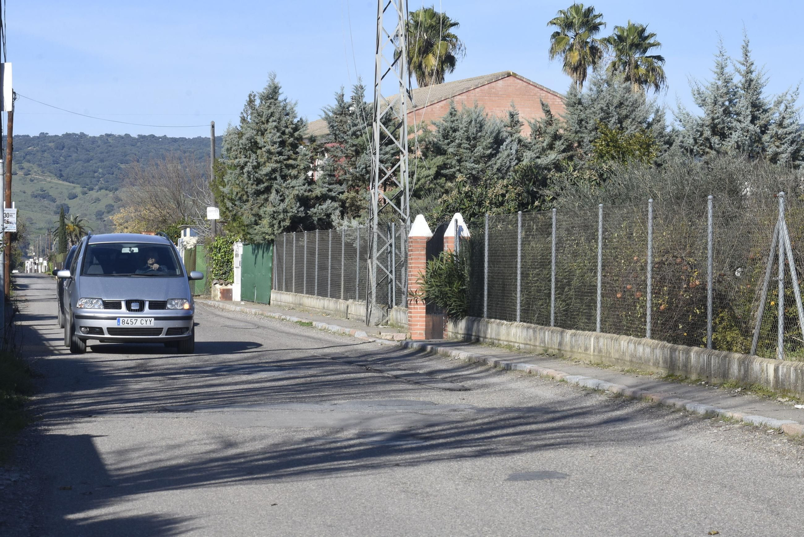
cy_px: 268
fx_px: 2748
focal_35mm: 123
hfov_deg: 16.6
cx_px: 402
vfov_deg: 11.2
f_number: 16
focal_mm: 82
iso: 250
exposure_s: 1/200
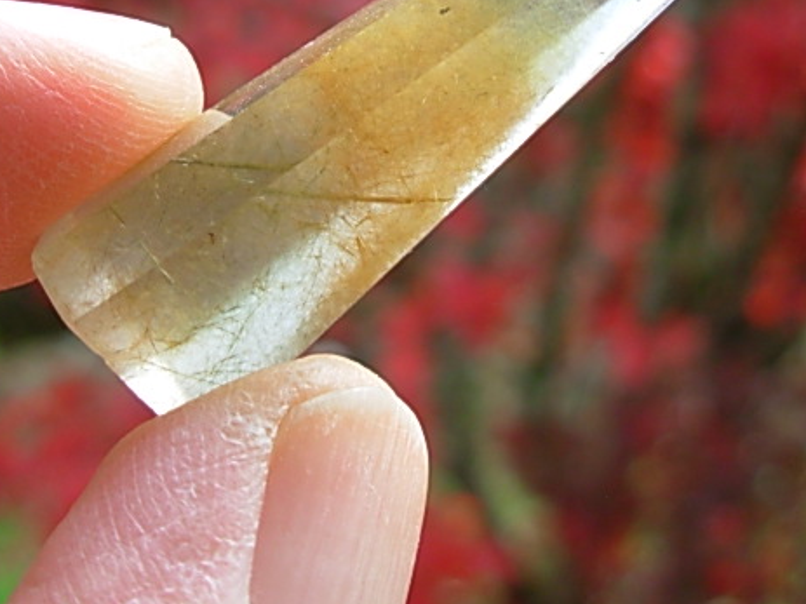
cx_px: 447
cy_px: 80
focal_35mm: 84
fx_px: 1955
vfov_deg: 17.3
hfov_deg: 23.3
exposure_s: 1/124
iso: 50
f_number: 2.9
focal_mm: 6.3
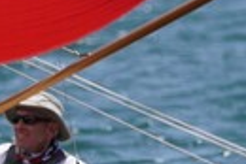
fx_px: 15399
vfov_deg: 0.6
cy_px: 20
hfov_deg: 0.9
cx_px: 40
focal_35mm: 2251
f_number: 5.6
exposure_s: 1/1250
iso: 200
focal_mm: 244
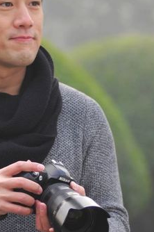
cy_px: 154
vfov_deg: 6.1
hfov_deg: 4.1
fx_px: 2173
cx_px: 14
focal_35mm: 338
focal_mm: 100
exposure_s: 1/400
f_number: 2.8
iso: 200
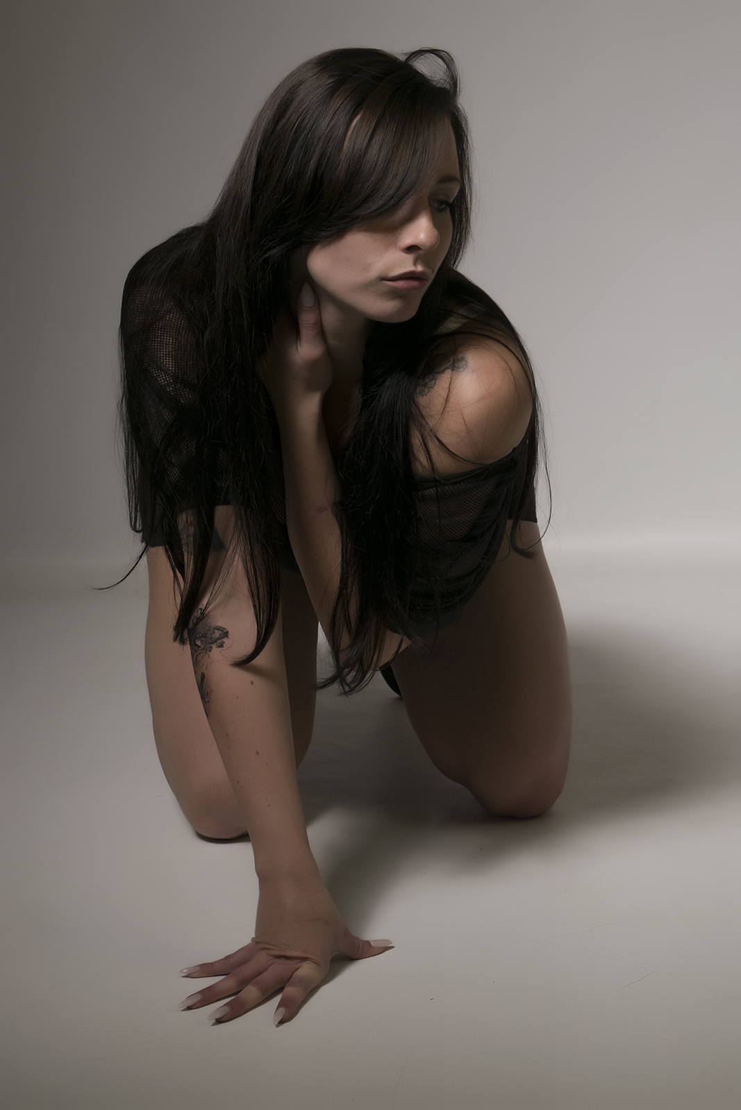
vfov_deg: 24.6
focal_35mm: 82
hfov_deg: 16.6
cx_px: 370
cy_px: 555
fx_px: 2546
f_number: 13
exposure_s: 1/100
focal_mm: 55
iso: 100
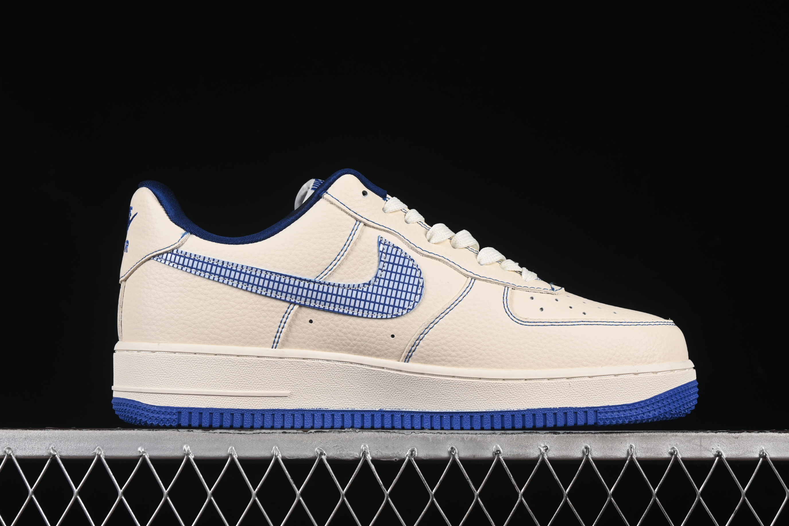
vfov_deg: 18.0
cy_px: 266
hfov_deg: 26.6
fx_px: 1666
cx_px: 395
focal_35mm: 76
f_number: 8
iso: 160
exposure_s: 1/80
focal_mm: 50
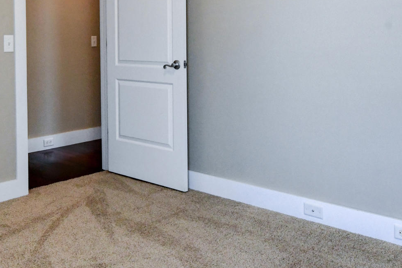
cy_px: 44
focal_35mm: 43
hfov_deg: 44.5
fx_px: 480
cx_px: 123
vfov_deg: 30.2
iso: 3600
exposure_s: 1/60
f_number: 13
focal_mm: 14
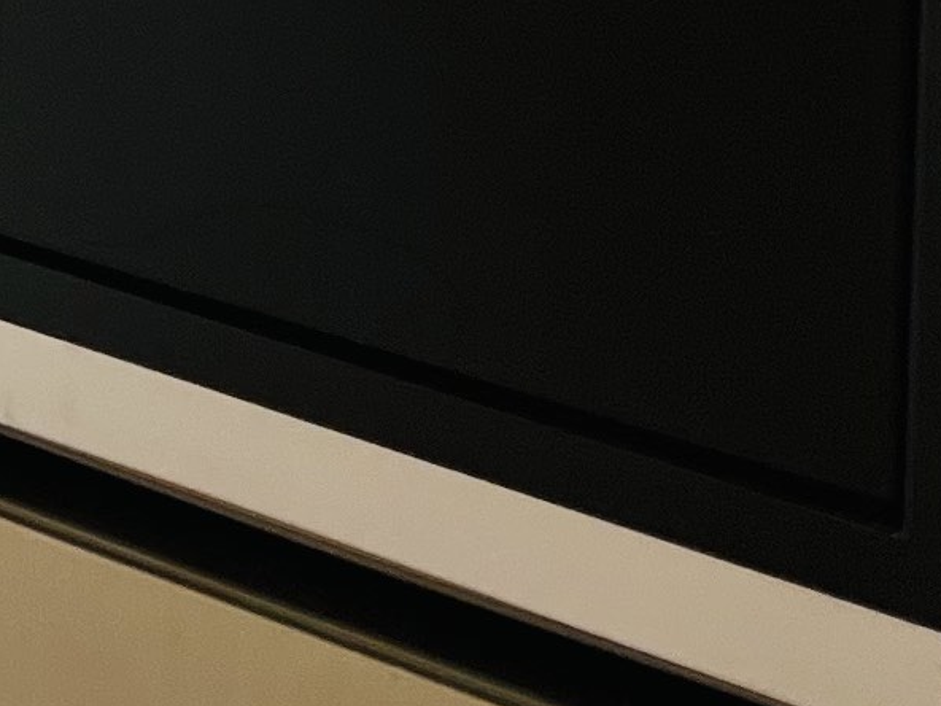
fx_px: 4812
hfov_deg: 10.0
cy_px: -701
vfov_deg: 8.0
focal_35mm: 177
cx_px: -1224
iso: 32
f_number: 1.5
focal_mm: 5.7
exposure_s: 1/115
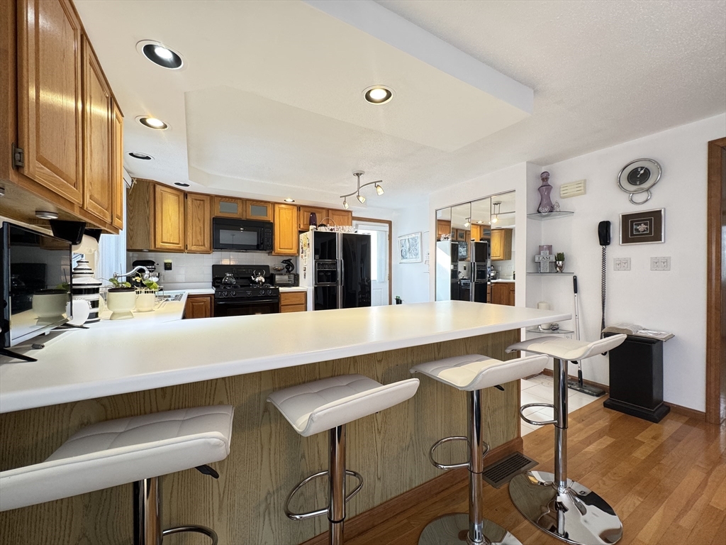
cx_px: 363
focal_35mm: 14
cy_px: 272
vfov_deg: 85.7
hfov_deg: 102.1
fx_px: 294
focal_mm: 2.22
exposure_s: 1/60
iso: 200
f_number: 2.2
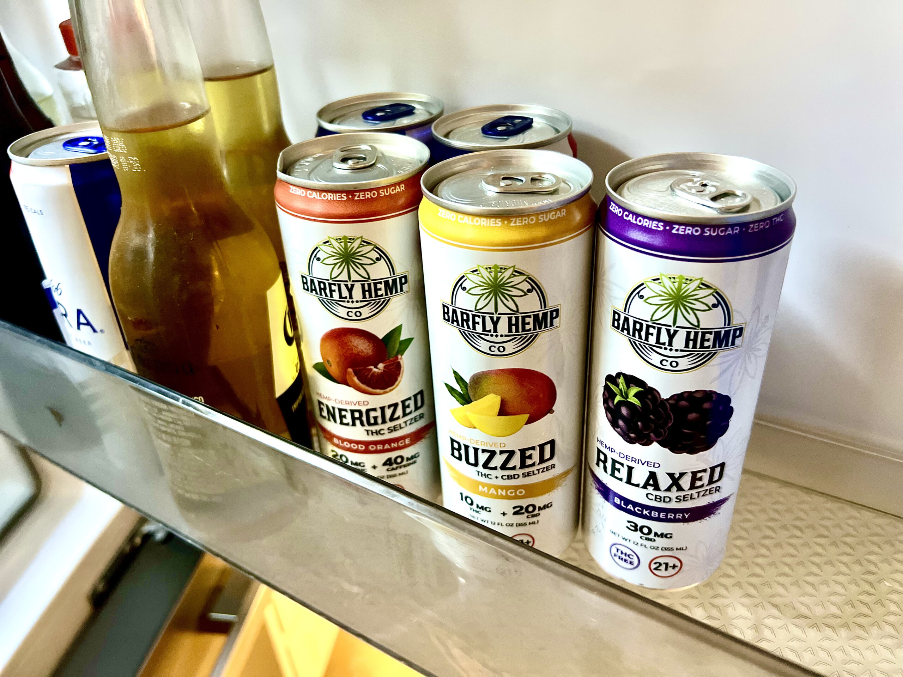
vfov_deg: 53.1
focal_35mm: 26
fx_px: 678
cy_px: 338
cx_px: 452
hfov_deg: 67.3
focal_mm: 5.7
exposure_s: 1/30
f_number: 1.5
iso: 500
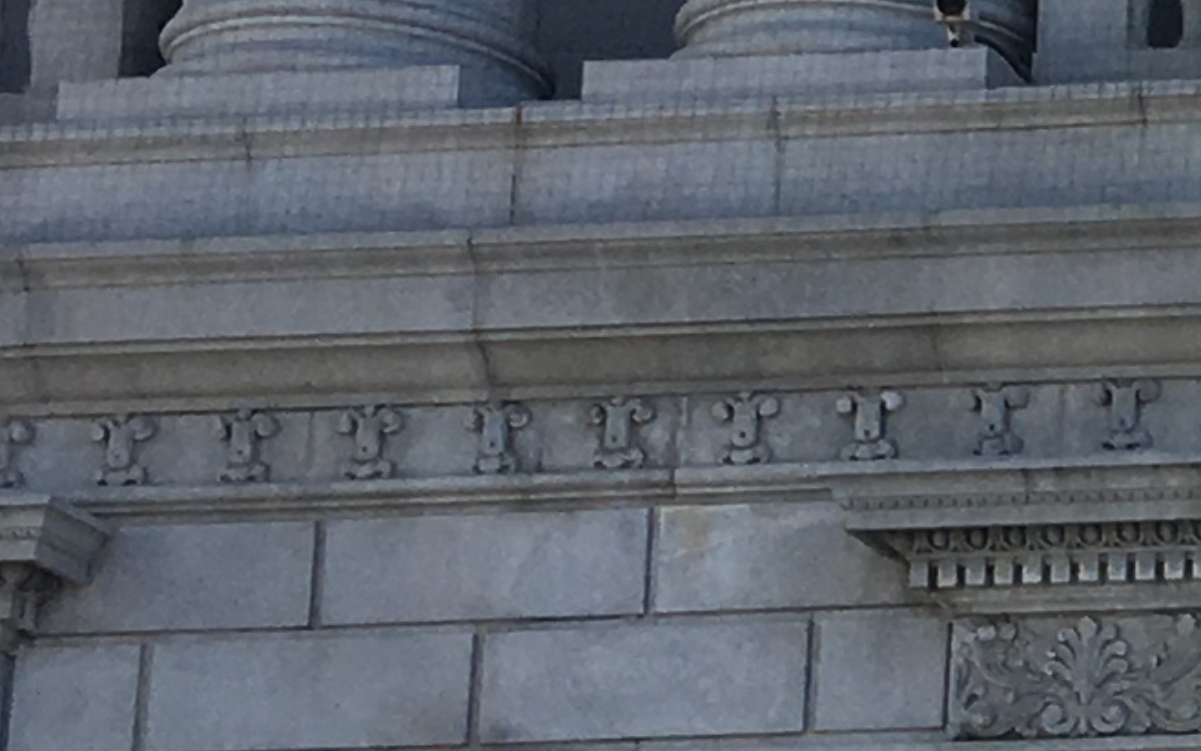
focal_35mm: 188
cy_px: 973
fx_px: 6154
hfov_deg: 10.1
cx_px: 2637
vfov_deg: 6.9
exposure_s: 1/836
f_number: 2.2
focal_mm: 4.15
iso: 25
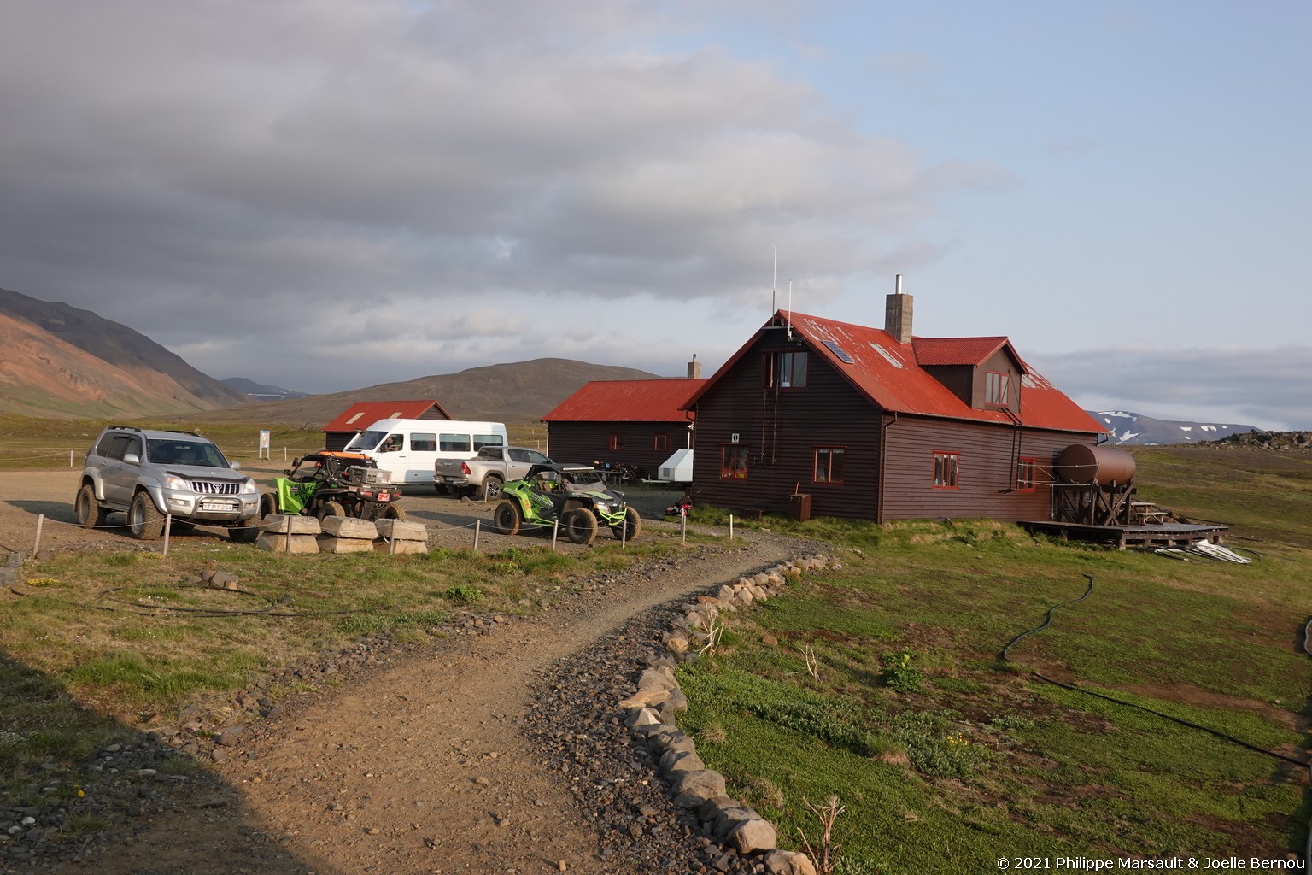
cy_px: 438
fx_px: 1203
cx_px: 656
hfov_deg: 57.2
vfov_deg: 40.0
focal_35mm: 33
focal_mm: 12.25
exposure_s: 1/1000
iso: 250
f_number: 4
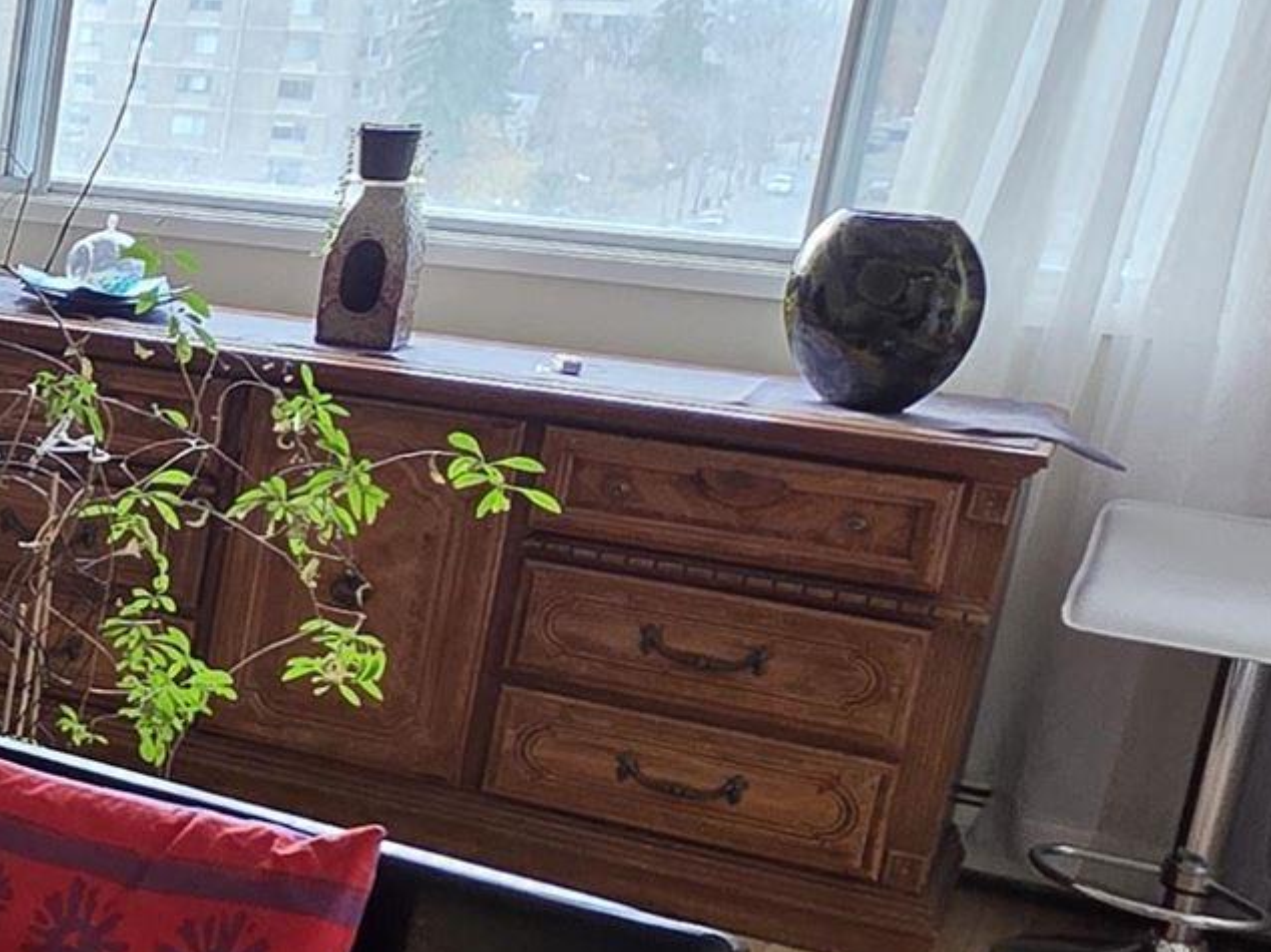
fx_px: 2312
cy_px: 529
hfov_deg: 21.1
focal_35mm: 63
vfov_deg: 23.3
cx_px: -996
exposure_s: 1/120
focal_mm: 2.2
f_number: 1.9
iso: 125
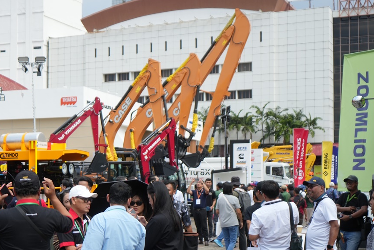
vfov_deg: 21.8
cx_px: 115
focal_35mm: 62
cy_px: 169
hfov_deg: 32.0
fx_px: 644
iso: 500
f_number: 4
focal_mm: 42
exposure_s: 1/3200
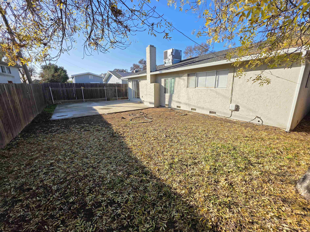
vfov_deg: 89.9
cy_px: 116
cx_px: 155
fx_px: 116
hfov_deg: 106.2
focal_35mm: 13
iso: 40
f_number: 1.9
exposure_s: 1/1114
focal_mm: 2.2
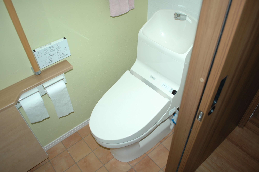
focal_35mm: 27
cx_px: 130
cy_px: 86
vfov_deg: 47.8
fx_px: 194
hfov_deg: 67.4
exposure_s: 1/60
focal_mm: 18
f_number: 3.5
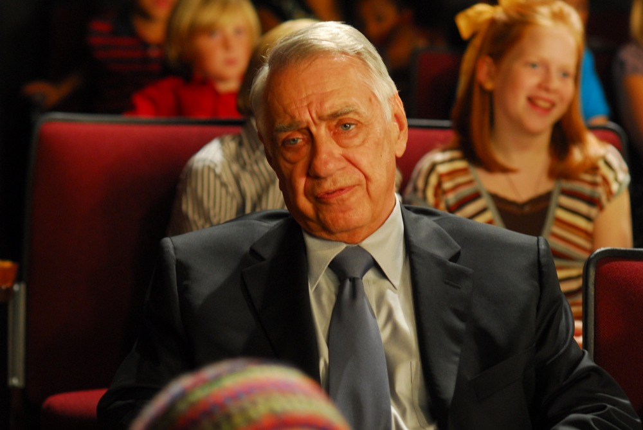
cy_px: 215
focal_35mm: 128
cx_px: 322
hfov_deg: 16.1
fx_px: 2280
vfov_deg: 10.8
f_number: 4
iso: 800
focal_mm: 85
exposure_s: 1/80
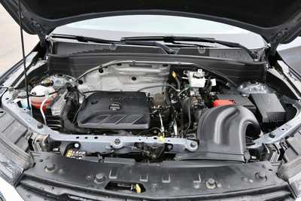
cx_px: 150
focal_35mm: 30
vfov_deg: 43.6
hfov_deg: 61.9
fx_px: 251
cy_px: 100
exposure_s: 1/250
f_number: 5.6
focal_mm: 20
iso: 560
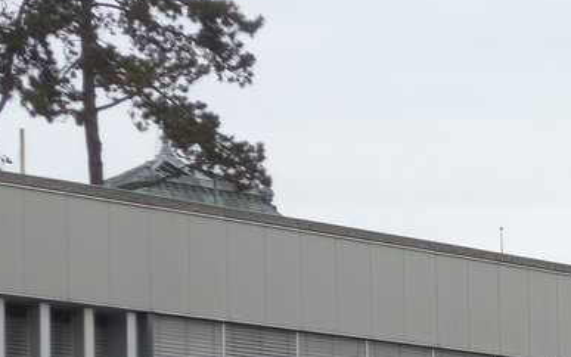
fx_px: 2817
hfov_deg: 11.2
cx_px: 804
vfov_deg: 7.2
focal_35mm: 181
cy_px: 500
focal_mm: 11.3
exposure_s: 1/160
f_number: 3.4
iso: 80
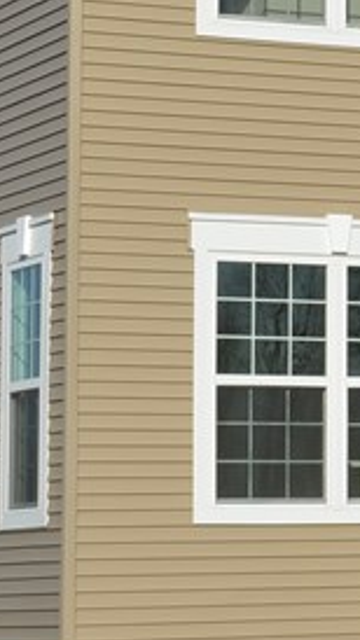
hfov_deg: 6.1
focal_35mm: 193
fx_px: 3279
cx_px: 805
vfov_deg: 11.0
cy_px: -21
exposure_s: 1/320
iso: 100
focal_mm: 31
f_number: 9
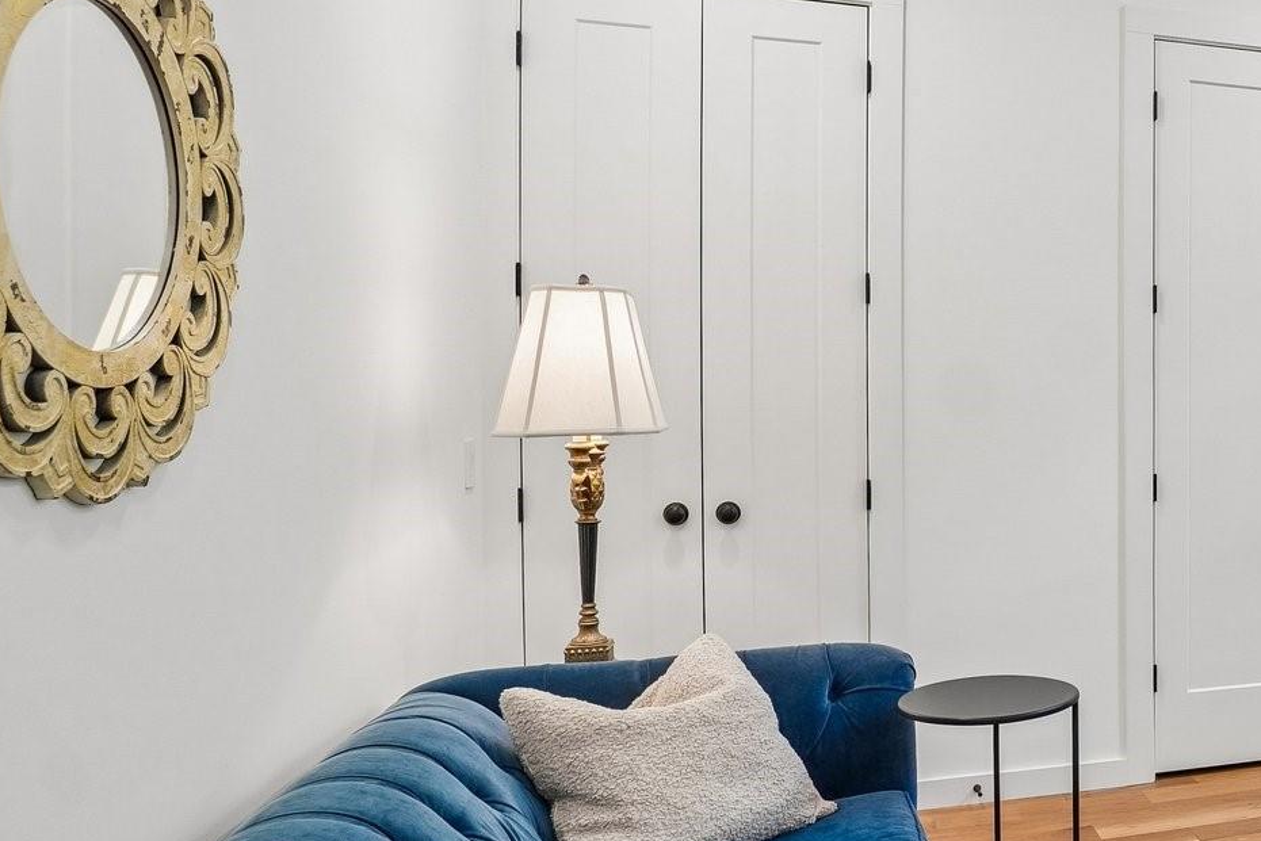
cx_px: 1354
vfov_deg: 40.0
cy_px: 415
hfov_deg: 44.9
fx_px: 1156
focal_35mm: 33
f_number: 8
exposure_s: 1/20
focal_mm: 10
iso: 400
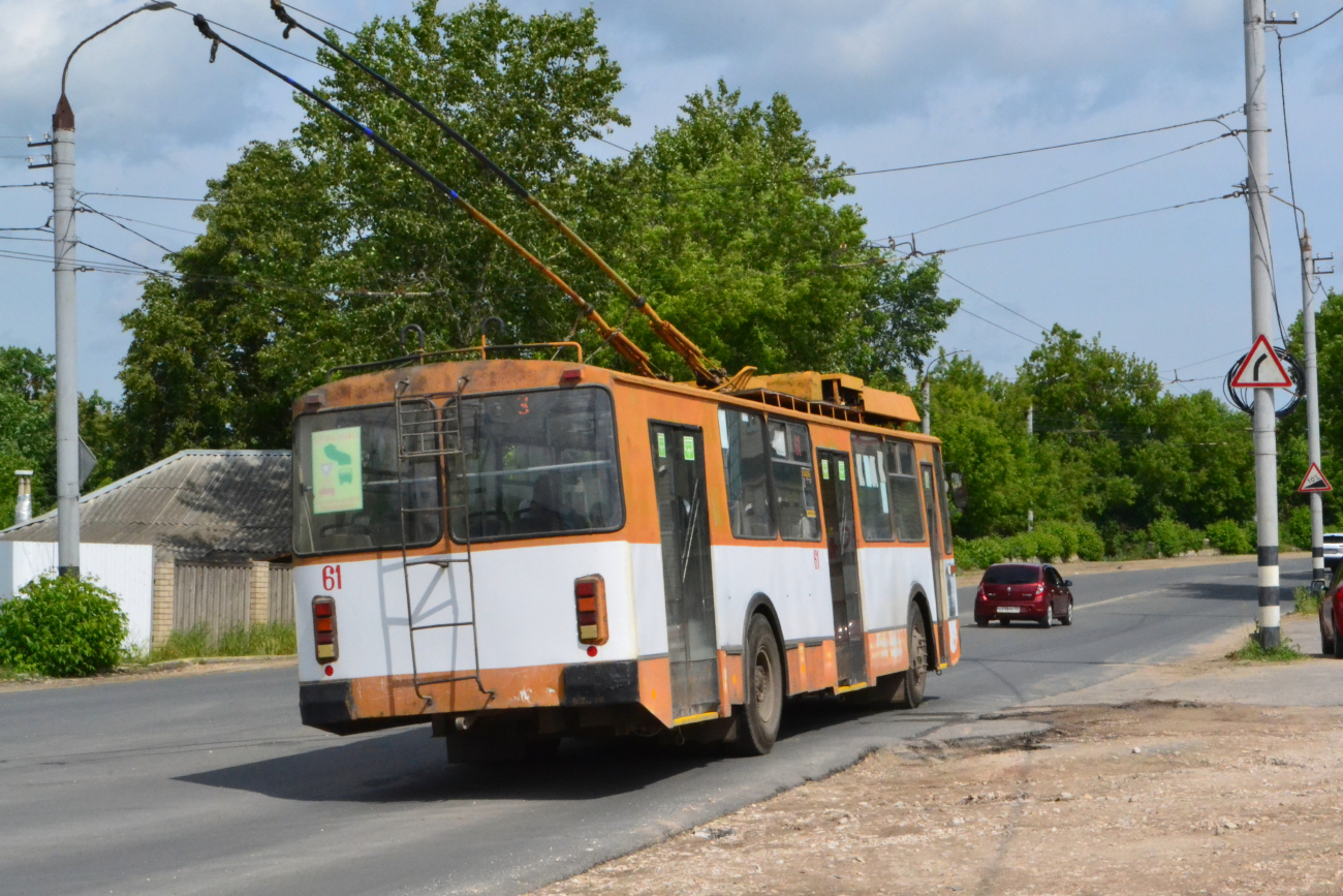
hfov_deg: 29.9
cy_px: 448
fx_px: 2518
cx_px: 672
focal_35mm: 68
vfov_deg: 20.2
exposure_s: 1/640
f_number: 29
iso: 3200
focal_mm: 45
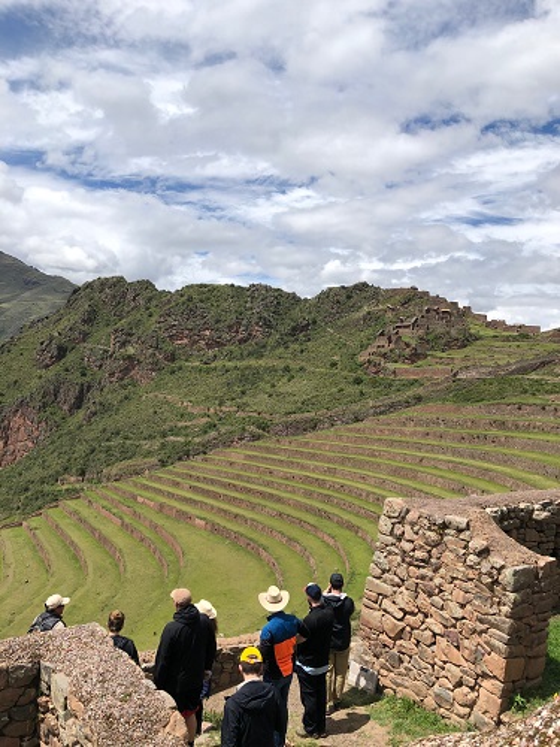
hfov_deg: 49.7
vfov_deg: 63.4
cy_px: 374
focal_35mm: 28
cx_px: 280
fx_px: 604
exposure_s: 1/3205
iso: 25
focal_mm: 3.99
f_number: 1.8
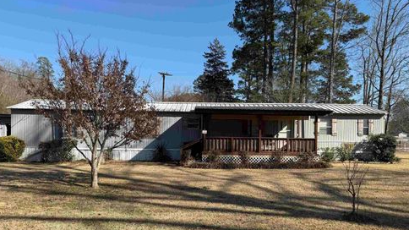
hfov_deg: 69.9
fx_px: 293
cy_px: 140
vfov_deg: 42.6
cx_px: 202
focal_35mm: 27
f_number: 1.78
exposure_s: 1/3279
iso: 80
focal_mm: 6.76
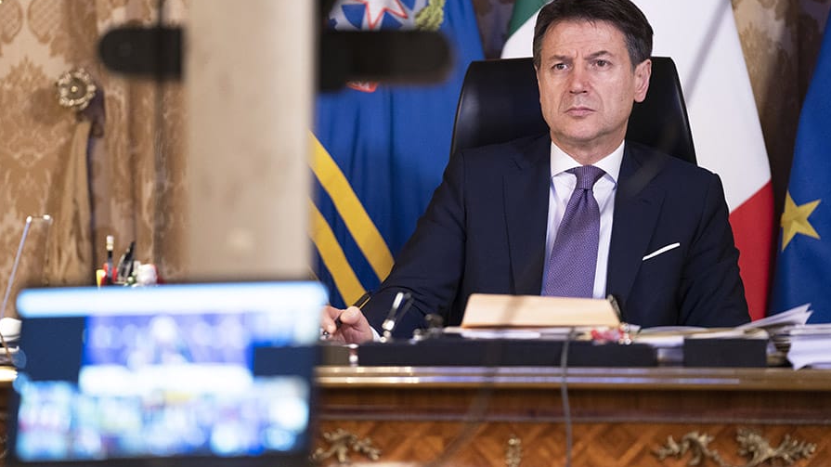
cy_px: 218
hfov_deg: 10.5
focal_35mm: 205
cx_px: 390
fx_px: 4516
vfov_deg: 5.9
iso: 4000
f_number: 2.8
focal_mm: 171
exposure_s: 1/200
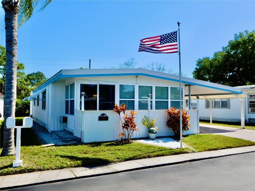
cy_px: 96
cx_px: 128
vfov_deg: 46.8
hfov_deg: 60.0
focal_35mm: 30
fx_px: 221
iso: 125
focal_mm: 5.3
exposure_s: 1/500
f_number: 6.4
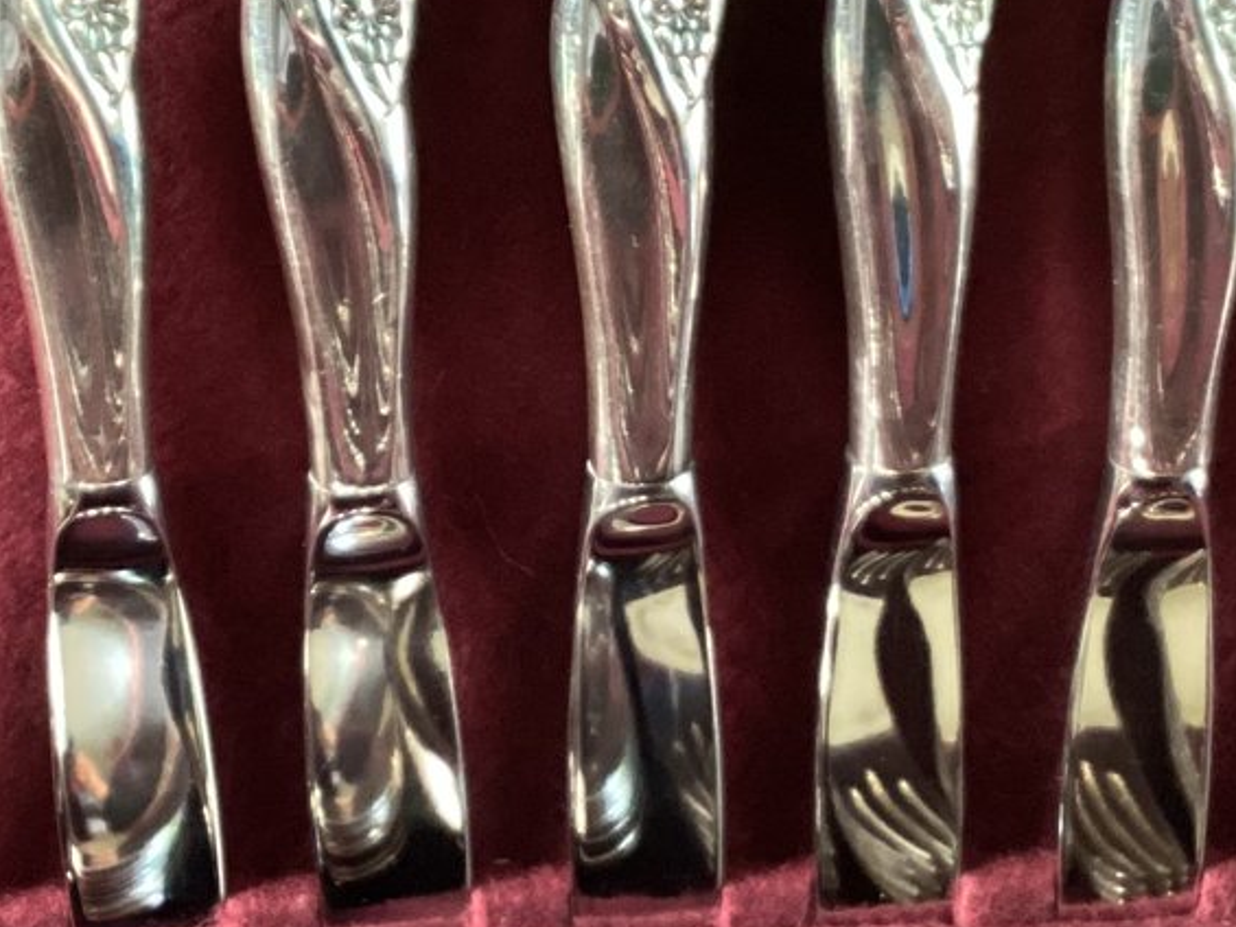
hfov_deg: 23.6
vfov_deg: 17.7
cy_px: 301
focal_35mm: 83
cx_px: 636
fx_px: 2964
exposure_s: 1/60
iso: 400
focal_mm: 3.3
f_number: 2.4
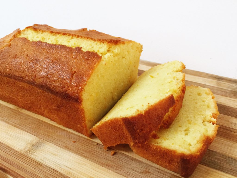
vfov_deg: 48.2
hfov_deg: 61.7
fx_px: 199
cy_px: 89
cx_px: 118
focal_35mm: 29
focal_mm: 4.15
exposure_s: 1/17
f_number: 2.2
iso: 64
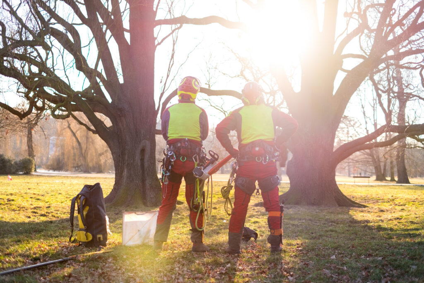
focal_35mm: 53
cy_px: 142
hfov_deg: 37.5
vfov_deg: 25.5
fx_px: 624
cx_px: 212
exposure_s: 1/1000
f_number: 2
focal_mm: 35
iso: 200
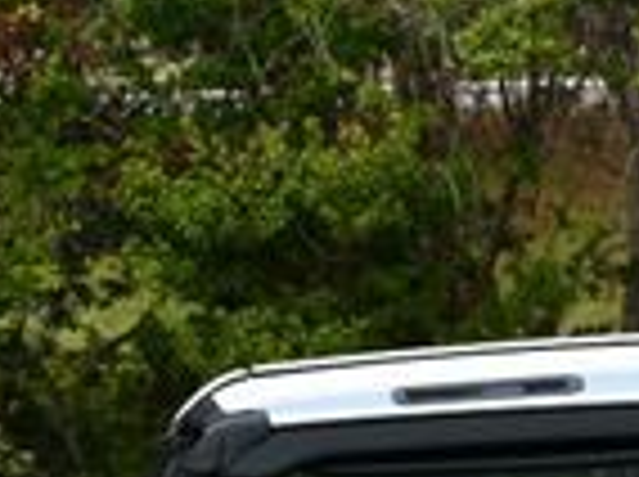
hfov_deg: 8.9
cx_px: 986
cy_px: 936
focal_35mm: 217
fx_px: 3999
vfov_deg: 6.6
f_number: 8
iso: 200
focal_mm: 25
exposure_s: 1/250
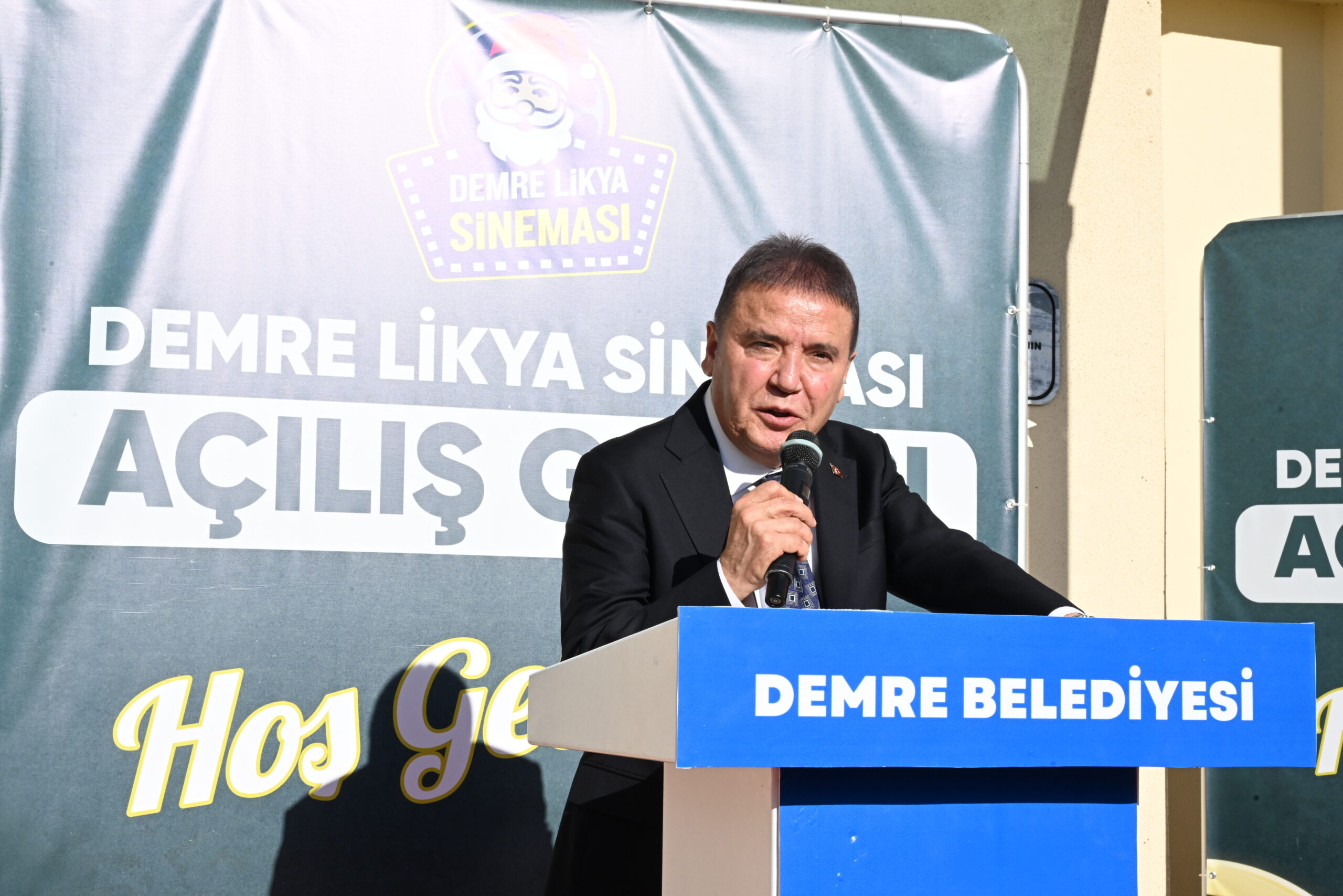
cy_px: 448
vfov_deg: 23.8
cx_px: 672
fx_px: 2126
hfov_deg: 35.1
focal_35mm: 57
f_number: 20
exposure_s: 1/320
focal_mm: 57
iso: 640
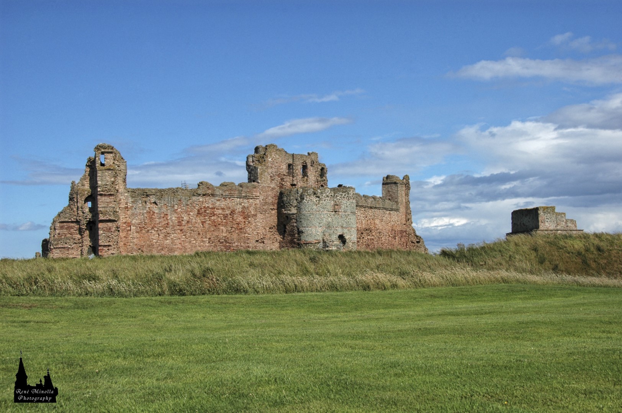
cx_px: 311
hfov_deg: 41.1
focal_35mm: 48
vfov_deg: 28.0
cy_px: 206
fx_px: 829
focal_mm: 32
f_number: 11
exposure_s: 1/500
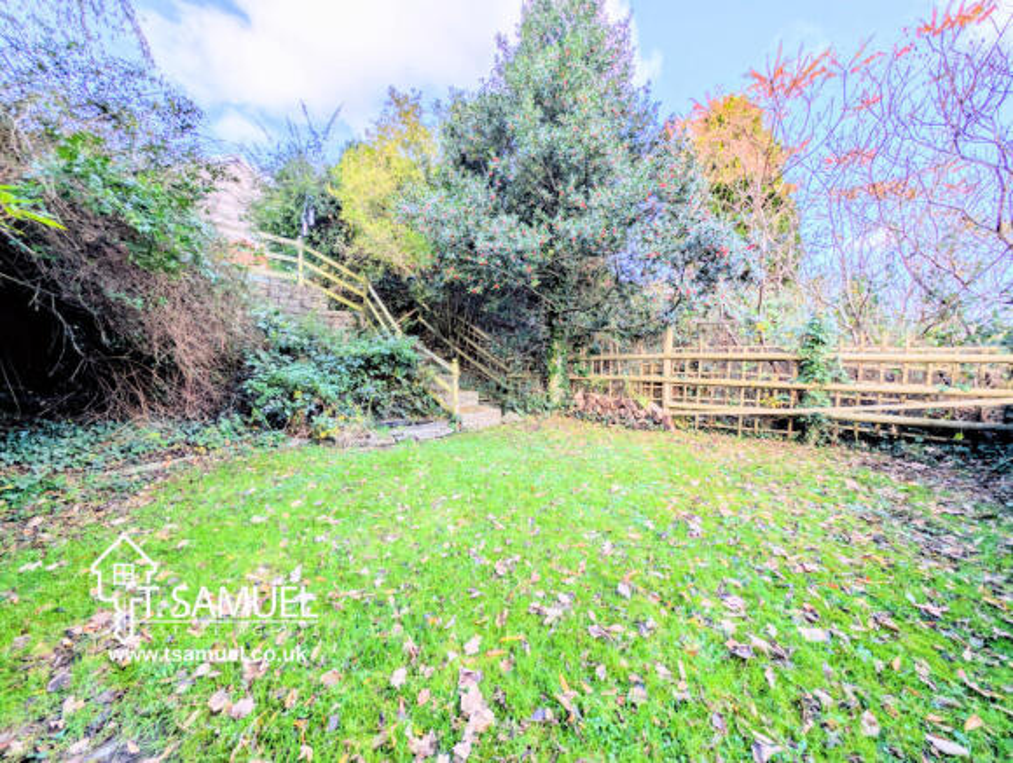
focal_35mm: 12
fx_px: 352
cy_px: 382
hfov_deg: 110.4
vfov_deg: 94.7
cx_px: 506
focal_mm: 2.23
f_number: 1.95
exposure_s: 1/511
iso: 28
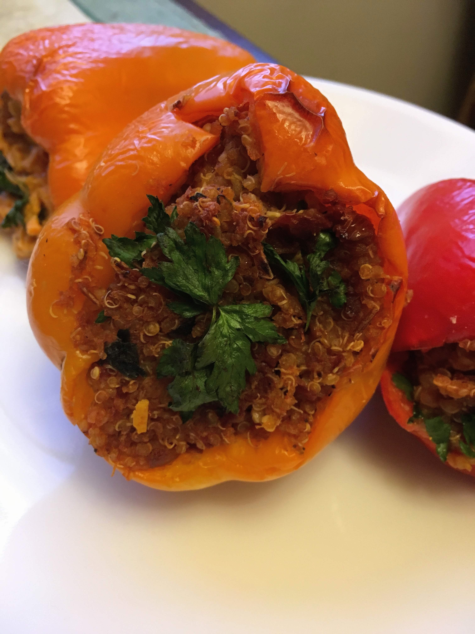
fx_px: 531
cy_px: 317
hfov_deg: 48.2
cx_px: 238
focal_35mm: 29
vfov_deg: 61.7
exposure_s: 1/30
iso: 160
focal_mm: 4.15
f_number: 2.2
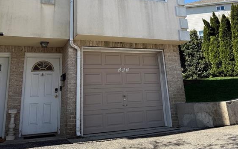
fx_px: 227
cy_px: 32
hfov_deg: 55.3
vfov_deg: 35.3
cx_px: 122
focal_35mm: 35
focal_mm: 6.76
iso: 80
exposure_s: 1/2053
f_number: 1.78
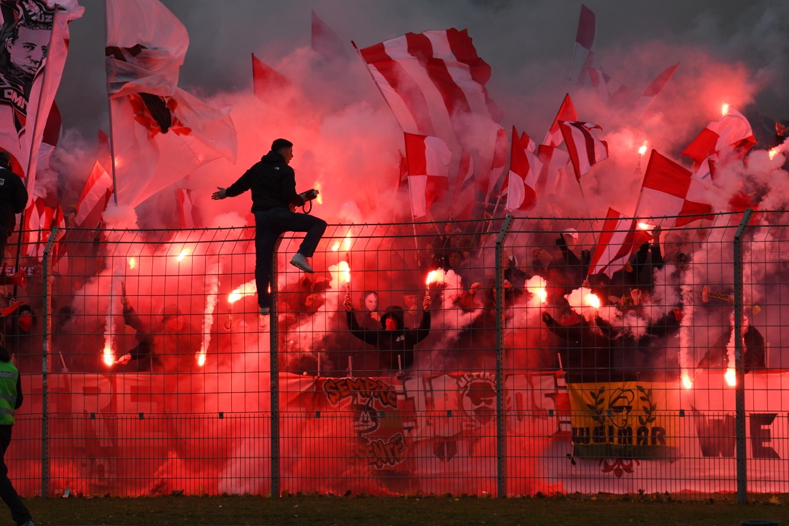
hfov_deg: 10.2
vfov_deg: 6.8
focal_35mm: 202
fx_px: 4426
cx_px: 394
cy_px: 263
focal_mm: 135
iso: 640
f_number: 8
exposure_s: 1/1600
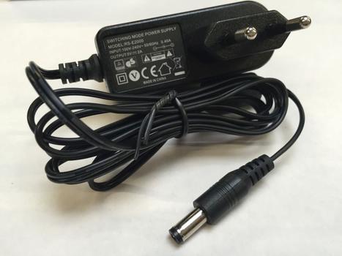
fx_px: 286
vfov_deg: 48.2
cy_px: 128
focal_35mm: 29
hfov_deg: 61.7
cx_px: 171
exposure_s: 1/33
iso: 125
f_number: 2.2
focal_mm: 4.15
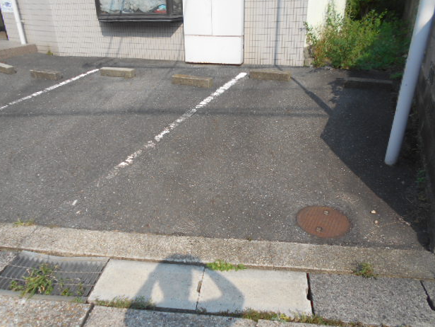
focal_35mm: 27
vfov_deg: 51.3
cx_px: 215
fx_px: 339
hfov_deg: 65.3
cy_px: 159
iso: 80
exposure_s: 1/640
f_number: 3.2
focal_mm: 4.6
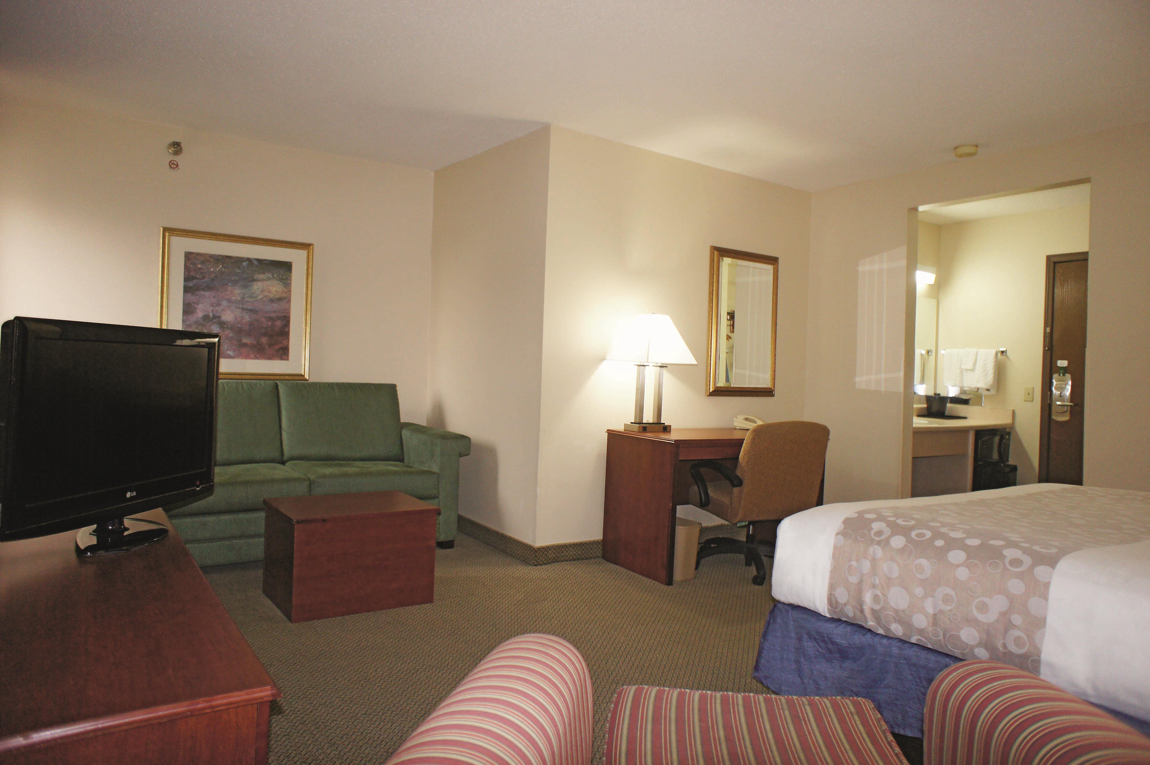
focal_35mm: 24
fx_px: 766
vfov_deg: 53.1
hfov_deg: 73.8
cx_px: 575
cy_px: 382
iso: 640
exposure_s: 1/60
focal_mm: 16
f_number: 2.8
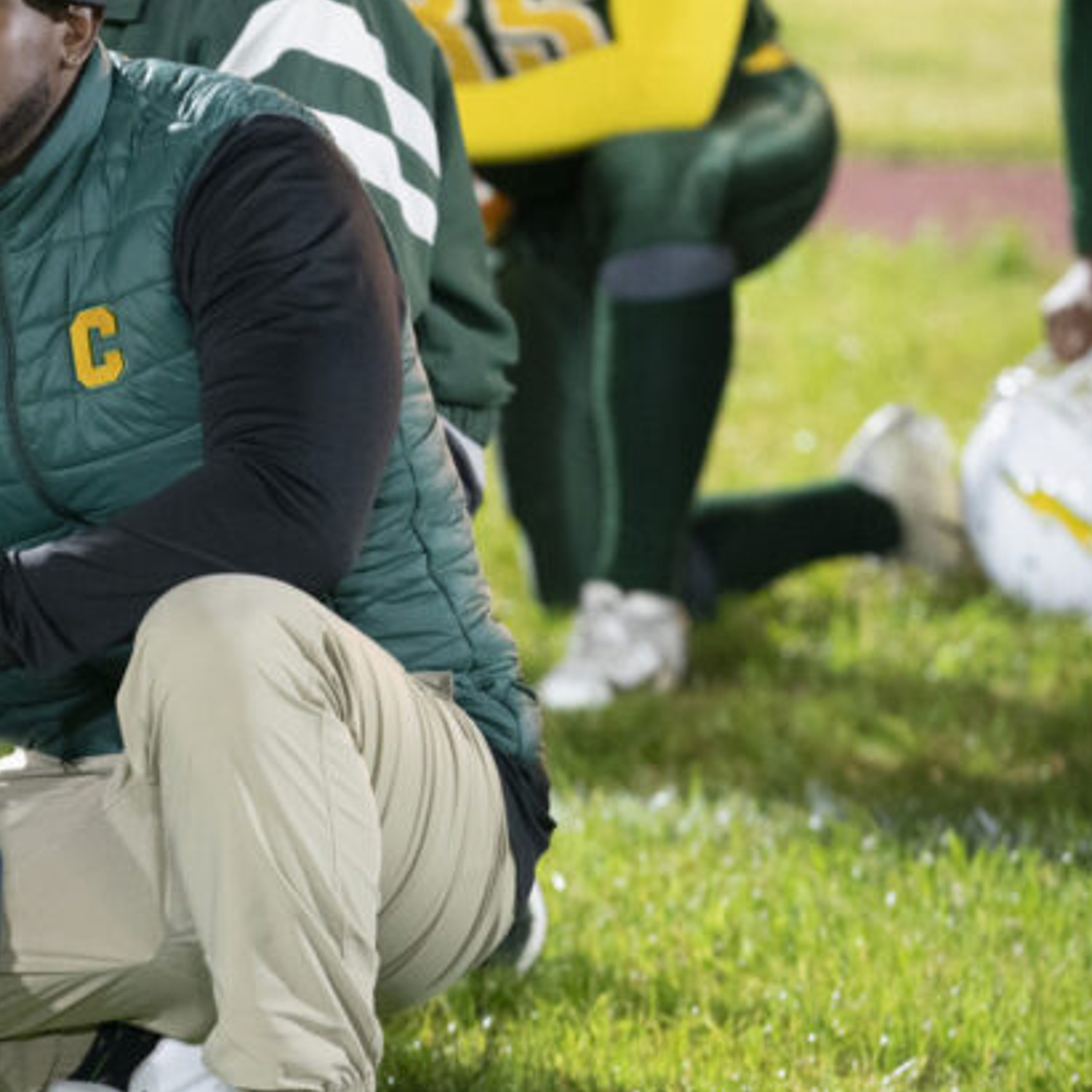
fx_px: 13312
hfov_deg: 4.7
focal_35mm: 373
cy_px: 477
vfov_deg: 4.7
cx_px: 133
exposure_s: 1/160
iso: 6400
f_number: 5
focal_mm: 200
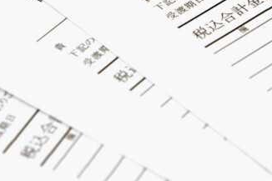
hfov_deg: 8.3
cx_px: 123
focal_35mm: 249
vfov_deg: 5.5
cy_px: -10
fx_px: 1880
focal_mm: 116
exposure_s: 1/50
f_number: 10
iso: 500
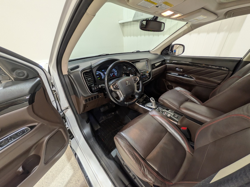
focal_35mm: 14
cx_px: 125
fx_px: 101
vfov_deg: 85.7
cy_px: 94
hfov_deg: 102.1
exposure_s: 1/50
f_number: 2.2
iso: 102
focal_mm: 1.83
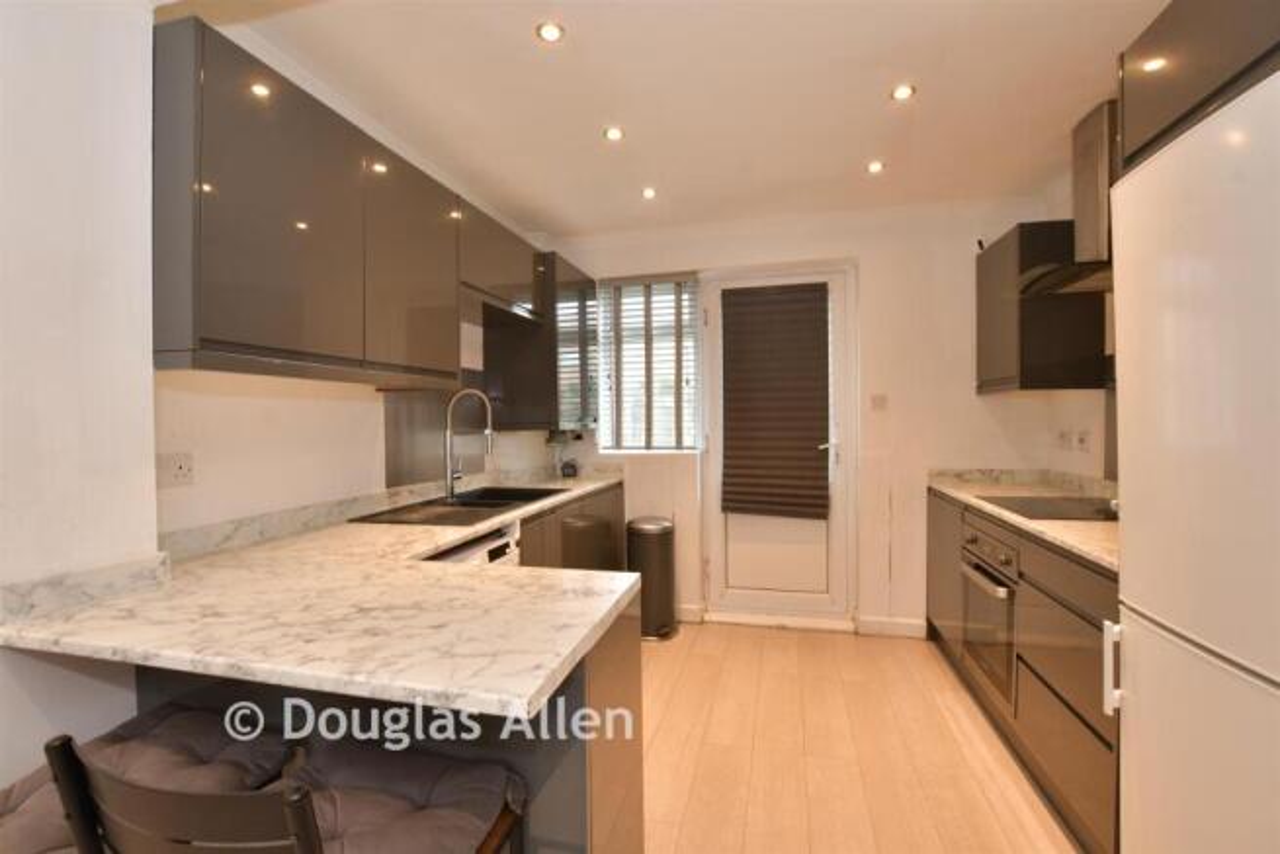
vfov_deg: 77.4
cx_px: 640
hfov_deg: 100.4
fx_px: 533
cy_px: 427
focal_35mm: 15
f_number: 8
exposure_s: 1/2.5
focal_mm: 10
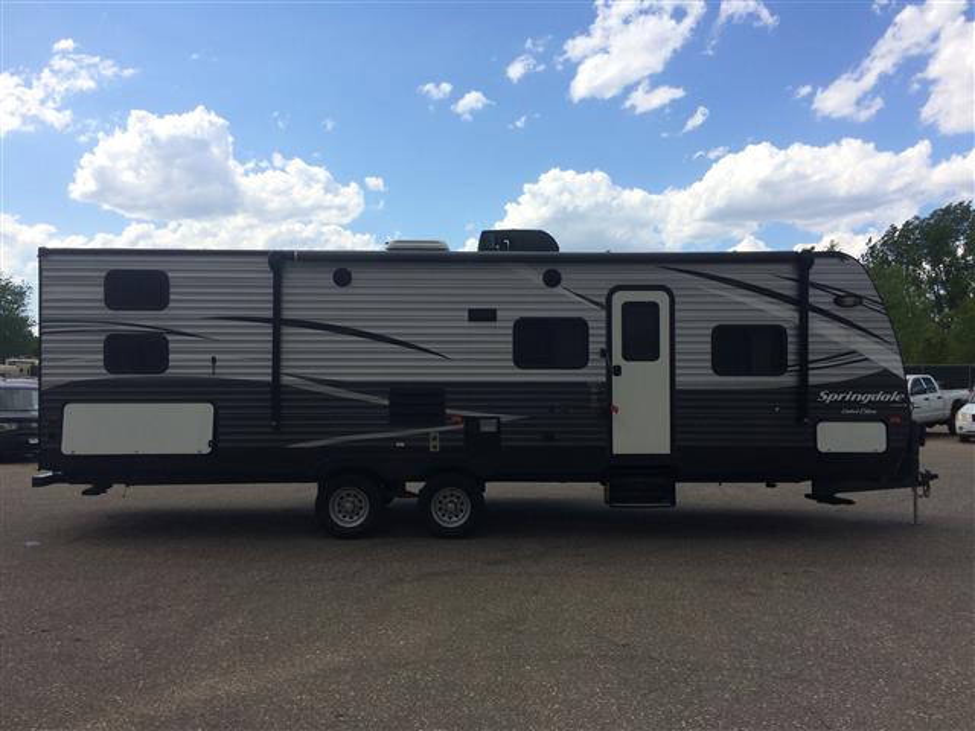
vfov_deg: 48.2
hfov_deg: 61.7
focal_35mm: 29
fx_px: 817
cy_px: 366
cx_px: 488
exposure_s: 1/1953
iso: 32
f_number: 2.2
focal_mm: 4.15
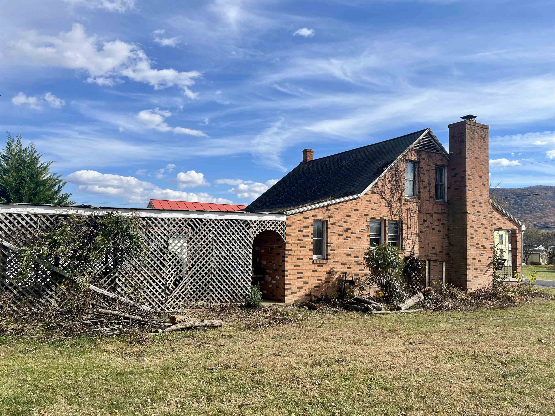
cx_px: 278
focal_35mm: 26
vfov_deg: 53.1
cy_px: 208
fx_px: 417
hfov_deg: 67.3
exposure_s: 1/4854
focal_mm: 5.1
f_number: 1.6
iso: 50
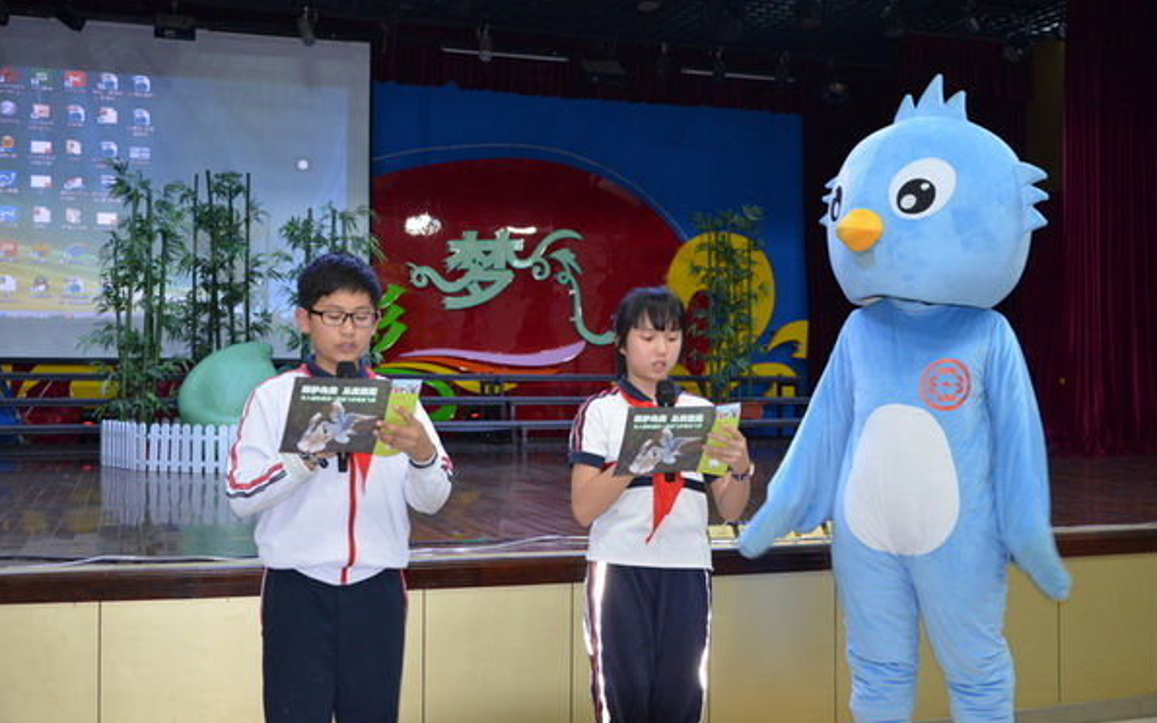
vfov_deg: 32.0
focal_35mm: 40
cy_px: 342
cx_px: 579
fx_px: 1261
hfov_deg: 49.3
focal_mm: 26
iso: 1100
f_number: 4
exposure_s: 1/60
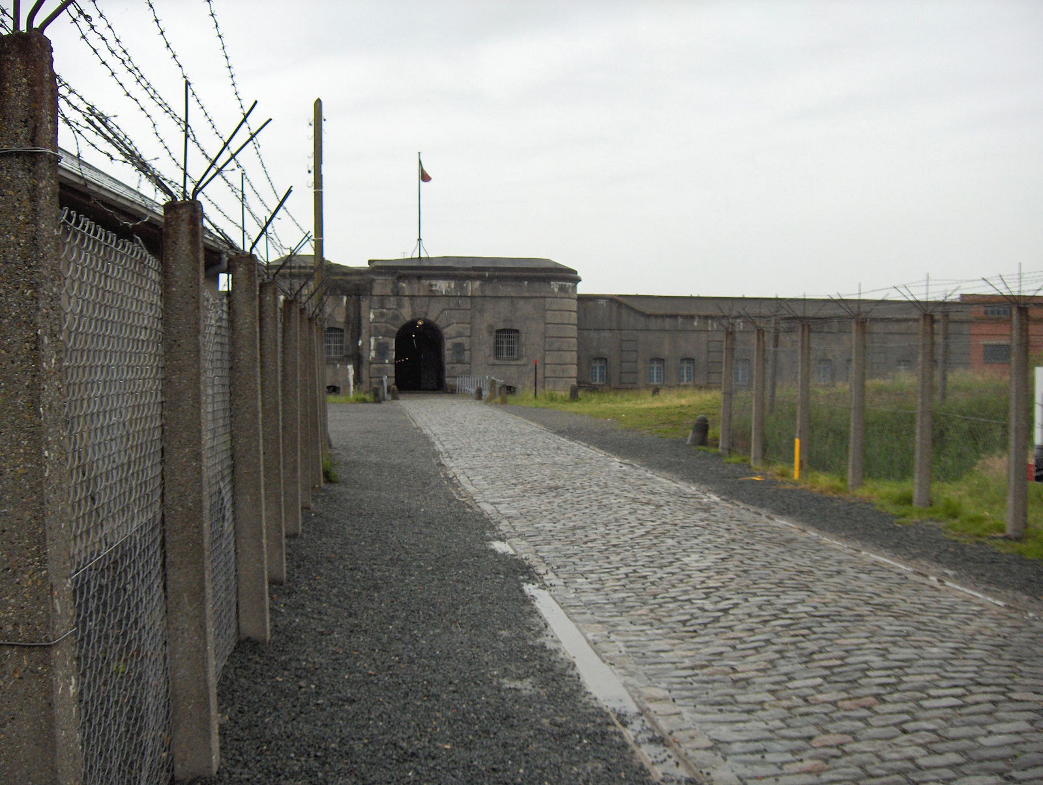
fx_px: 1177
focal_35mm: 39
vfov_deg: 36.9
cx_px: 522
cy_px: 392
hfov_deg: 47.8
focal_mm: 8
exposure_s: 1/763
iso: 100
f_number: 2.8
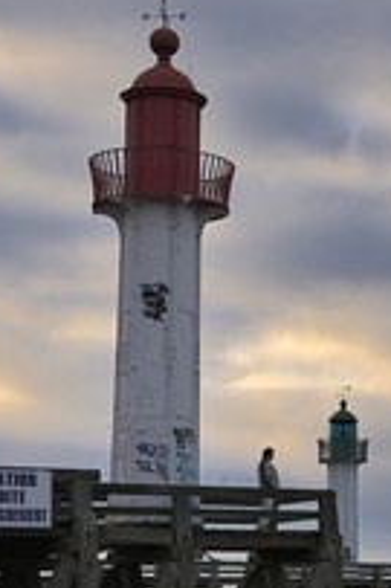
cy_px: 365
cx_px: 484
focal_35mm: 114
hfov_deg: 11.7
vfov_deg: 17.9
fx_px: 1860
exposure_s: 1/160
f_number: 11
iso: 200
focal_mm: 55
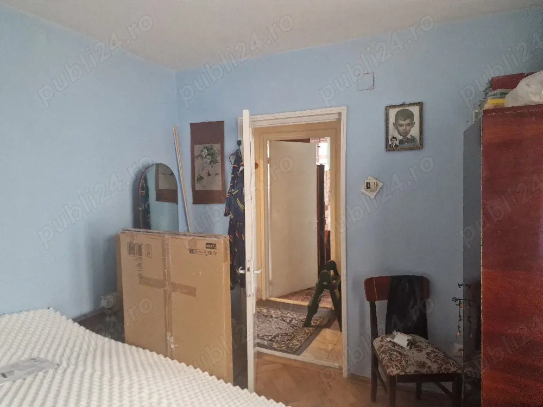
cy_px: 204
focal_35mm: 23
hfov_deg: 73.9
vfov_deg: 58.9
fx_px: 361
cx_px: 272
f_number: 1.8
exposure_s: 1/100
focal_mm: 6.4
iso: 800
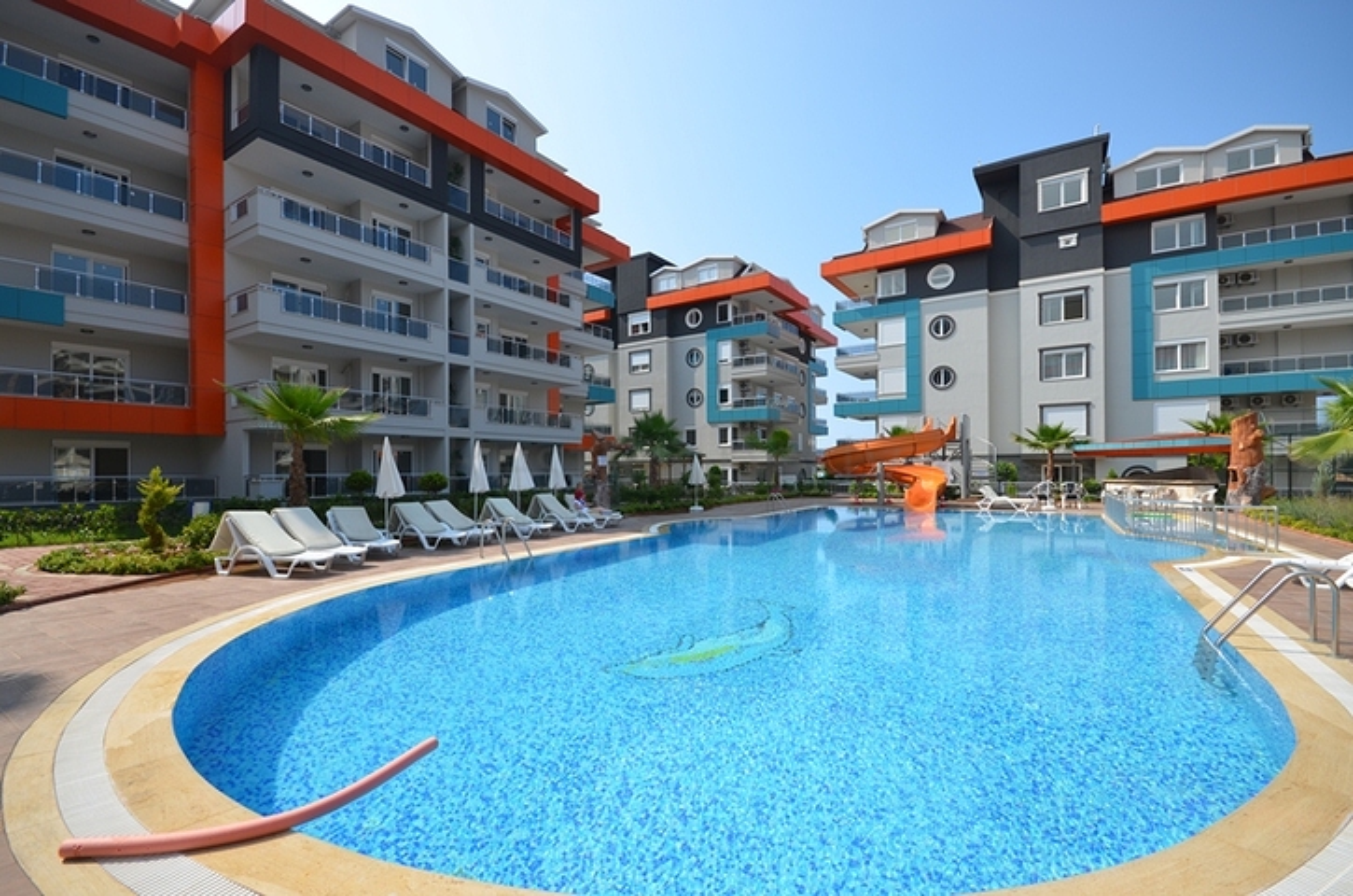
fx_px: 563
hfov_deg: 100.5
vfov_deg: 77.1
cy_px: 448
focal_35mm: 15
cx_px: 676
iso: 100
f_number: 8
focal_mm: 10
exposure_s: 1/200
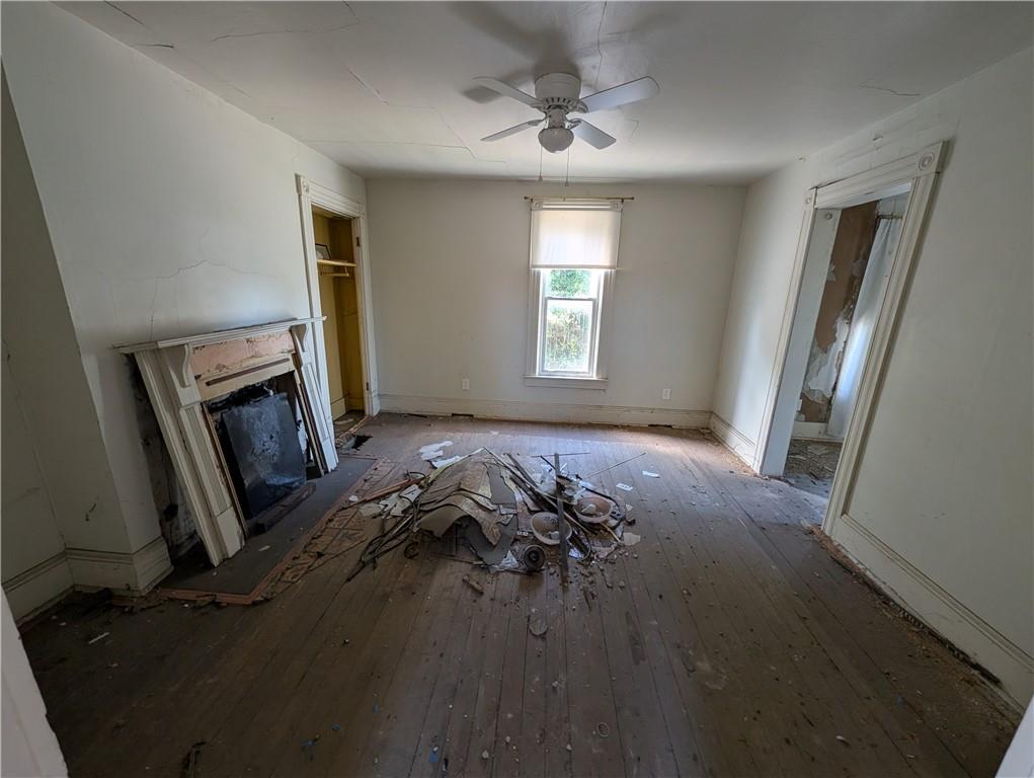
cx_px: 517
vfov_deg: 94.6
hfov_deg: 110.5
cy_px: 389
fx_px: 359
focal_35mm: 12
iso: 110
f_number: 1.7
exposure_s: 1/44.5
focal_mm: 2.02
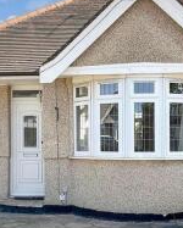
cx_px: 79
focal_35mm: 64
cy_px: 135
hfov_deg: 23.9
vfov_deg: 29.5
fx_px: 433
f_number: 1.8
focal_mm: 3
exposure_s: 1/950
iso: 16
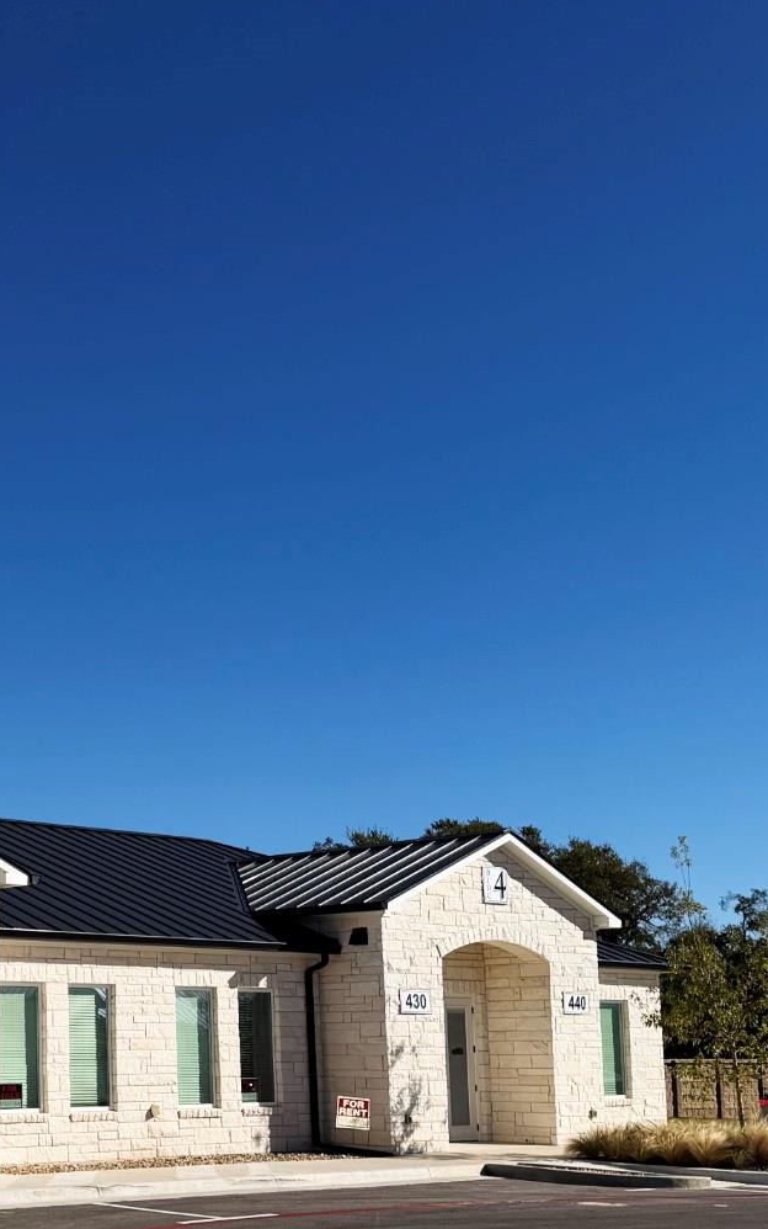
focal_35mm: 51
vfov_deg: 38.7
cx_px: -112
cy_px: 893
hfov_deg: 23.5
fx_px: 1707
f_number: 1.8
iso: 80
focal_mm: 6.8
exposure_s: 1/11905
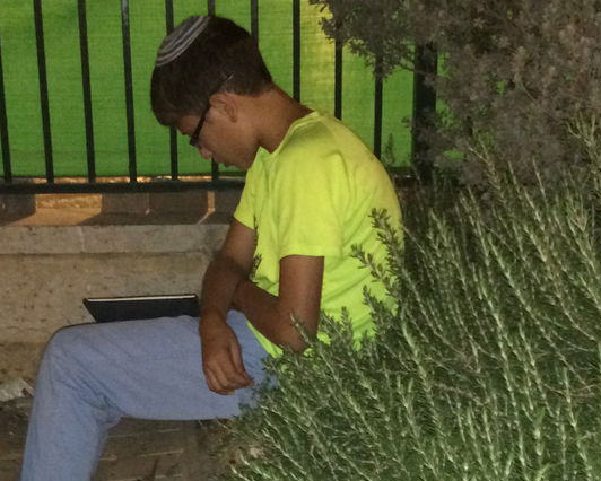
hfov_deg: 24.7
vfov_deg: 19.2
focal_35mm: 77
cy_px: 521
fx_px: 1370
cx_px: 312
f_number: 2.2
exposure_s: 1/17
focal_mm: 4.12
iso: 400
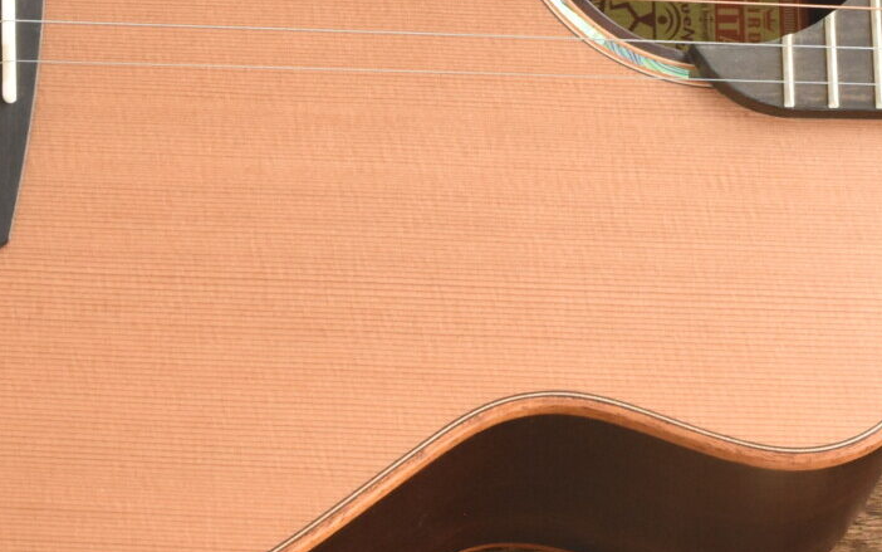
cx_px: 323
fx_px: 3665
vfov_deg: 8.6
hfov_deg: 13.7
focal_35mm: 152
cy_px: 108
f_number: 8
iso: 1600
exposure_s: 1/60
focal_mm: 35
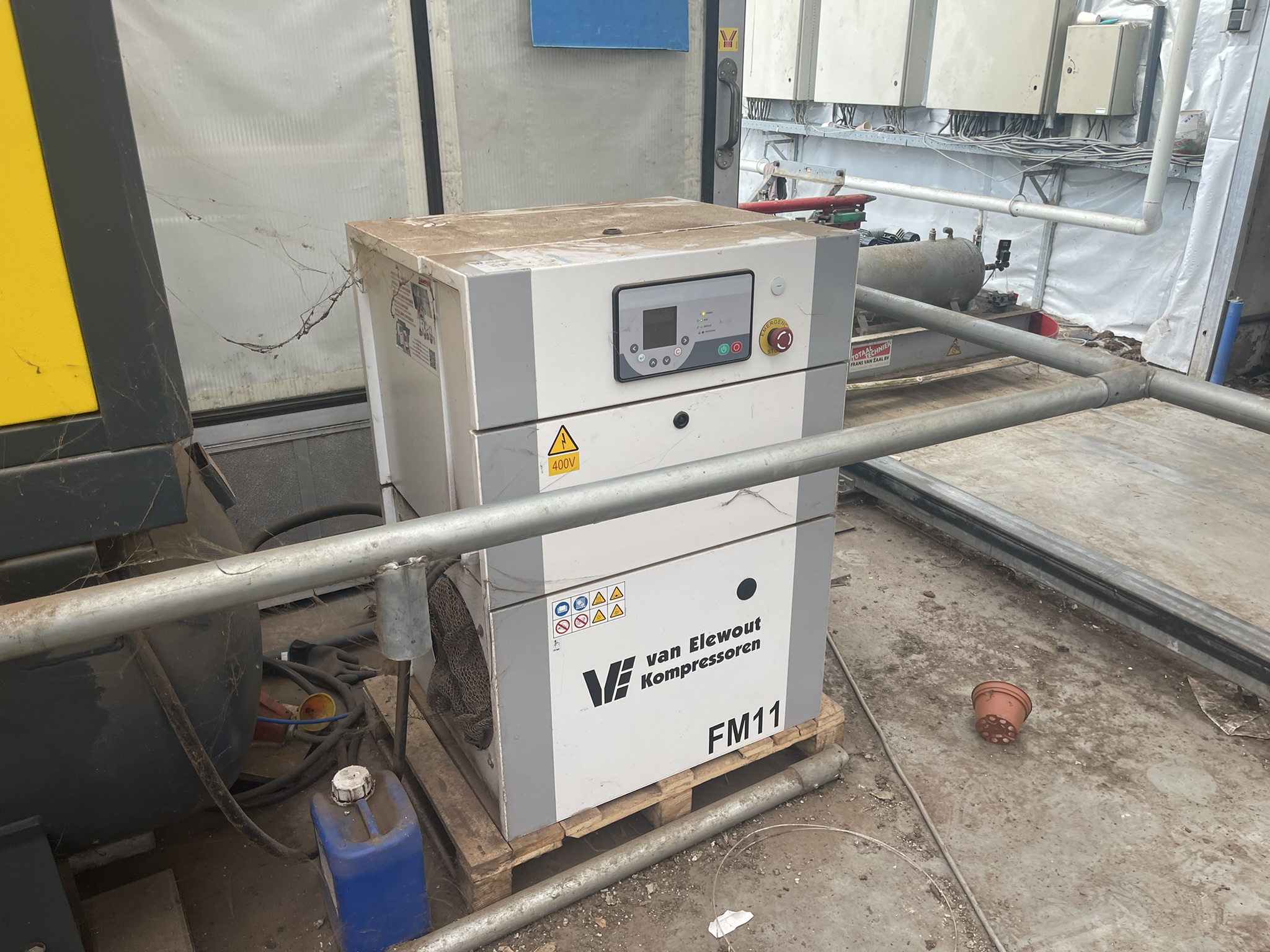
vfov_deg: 54.9
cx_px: 635
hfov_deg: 69.4
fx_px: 917
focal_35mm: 25
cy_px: 476
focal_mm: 5.1
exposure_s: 1/121
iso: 50
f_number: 1.6
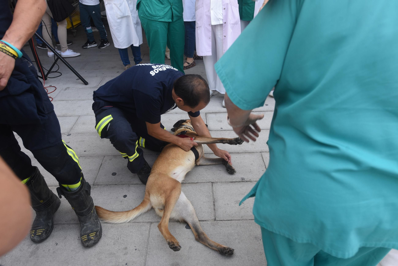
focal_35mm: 24
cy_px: 133
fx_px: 265
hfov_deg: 73.7
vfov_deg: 53.2
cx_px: 199
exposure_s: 1/200
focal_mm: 24
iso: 250
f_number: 6.3
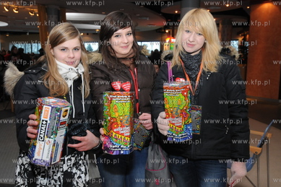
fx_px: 289
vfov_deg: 35.9
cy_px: 92
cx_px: 139
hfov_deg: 51.9
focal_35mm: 37
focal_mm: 24
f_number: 4
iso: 800
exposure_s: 1/60
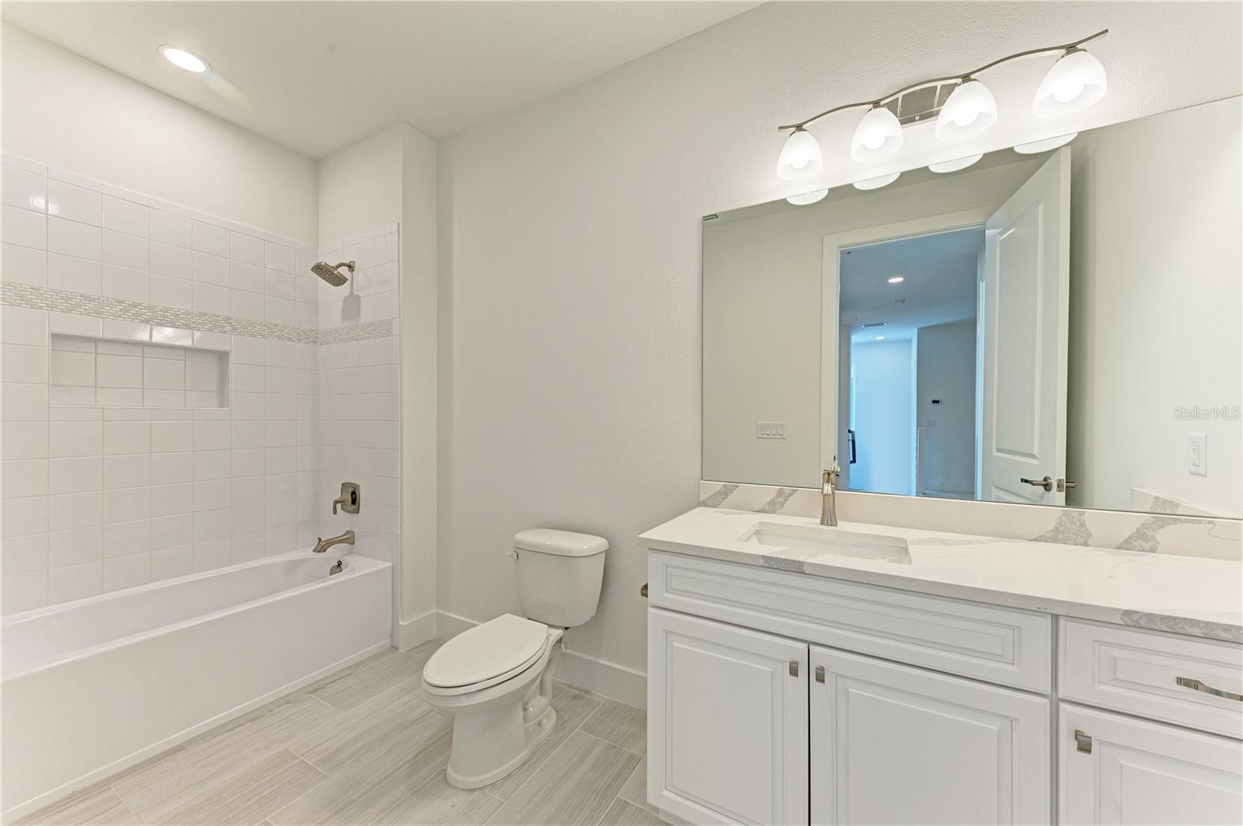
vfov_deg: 85.3
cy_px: 413
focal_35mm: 13
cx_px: 622
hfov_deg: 108.4
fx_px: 448
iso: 200
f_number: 9
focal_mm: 13
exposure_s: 1/20
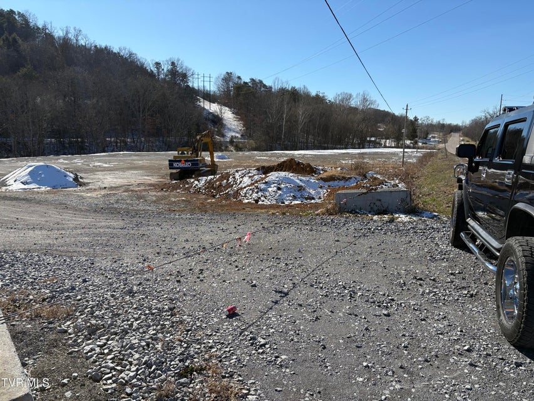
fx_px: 401
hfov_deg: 67.3
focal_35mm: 26
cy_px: 200
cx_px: 267
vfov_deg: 53.1
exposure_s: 1/3279
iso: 50
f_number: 1.6
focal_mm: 5.96
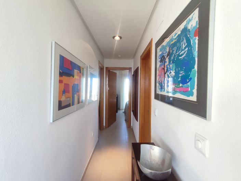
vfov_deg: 78.1
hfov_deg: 94.5
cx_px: 120
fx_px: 111
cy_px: 90
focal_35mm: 16
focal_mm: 1.65
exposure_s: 1/100
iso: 211
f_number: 2.2
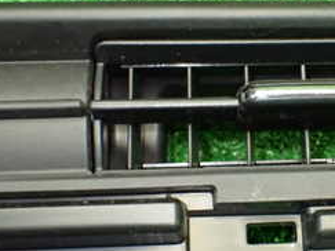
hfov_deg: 25.3
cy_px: 138
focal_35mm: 74
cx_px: 318
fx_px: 716
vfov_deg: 19.9
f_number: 2.3
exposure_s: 1/100
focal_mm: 5.4
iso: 800
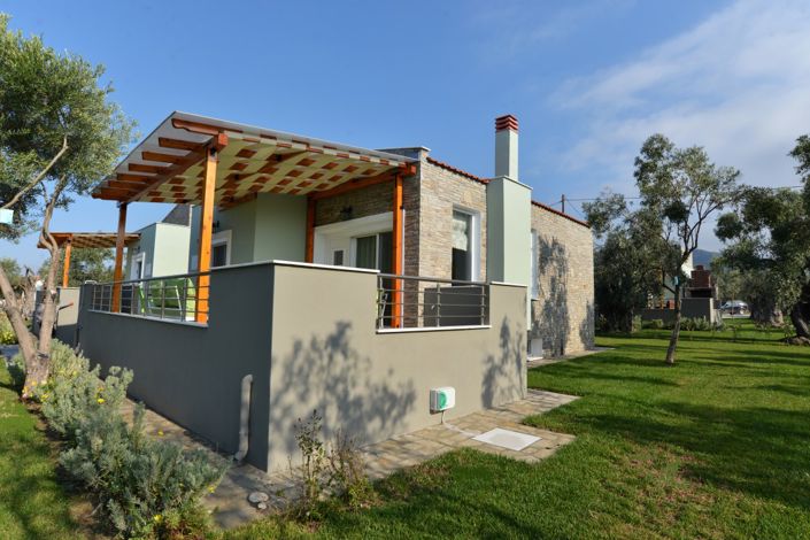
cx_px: 405
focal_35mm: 18
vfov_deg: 67.4
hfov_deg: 90.0
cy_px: 270
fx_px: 405
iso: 125
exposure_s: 1/400
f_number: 10
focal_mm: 18
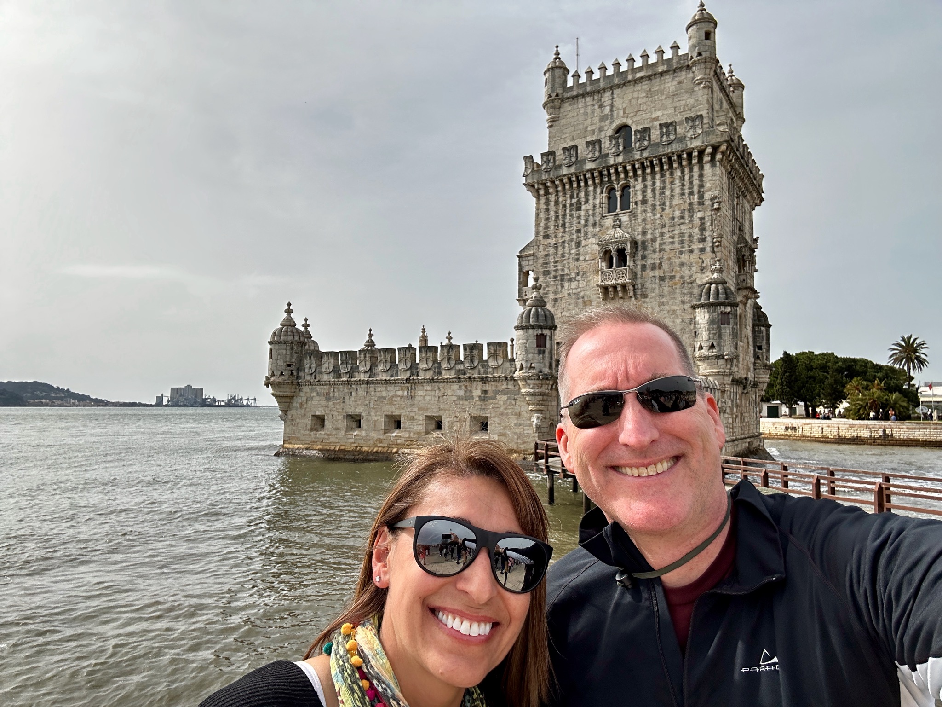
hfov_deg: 73.9
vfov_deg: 58.9
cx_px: 471
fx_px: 626
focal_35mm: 23
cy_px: 354
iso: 25
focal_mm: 2.69
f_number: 1.9
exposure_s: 1/1541
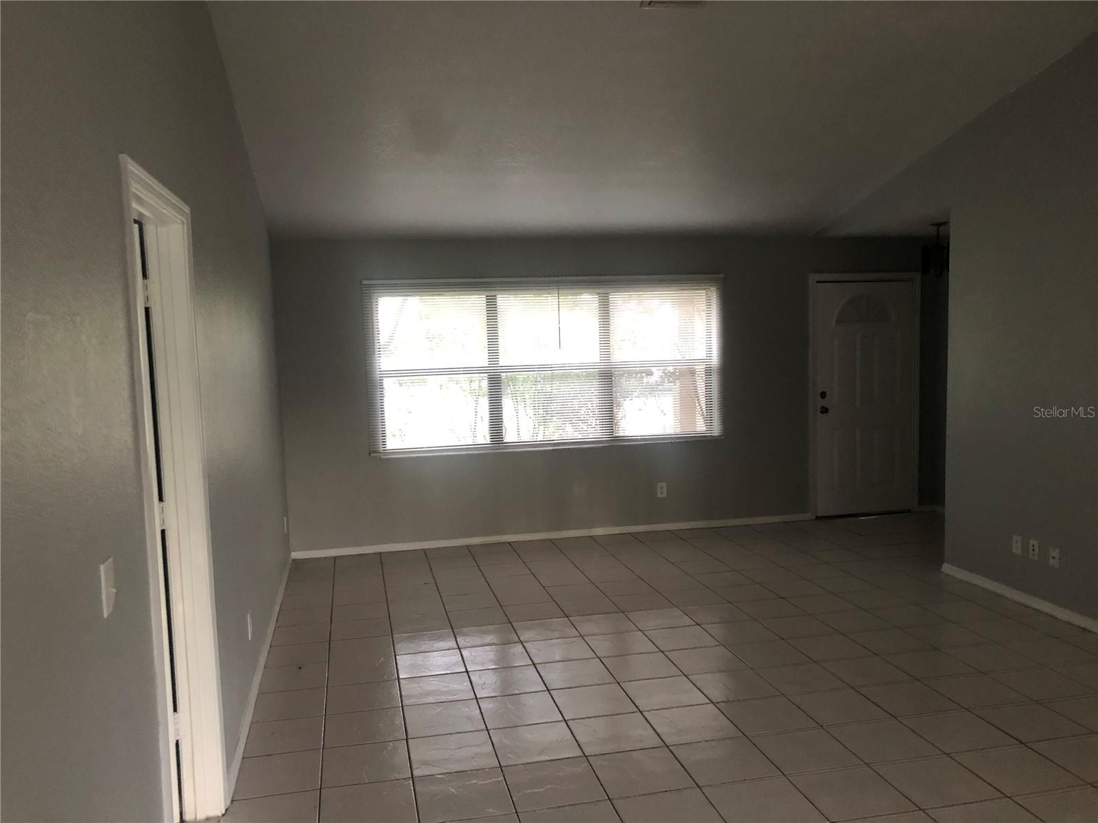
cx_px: 549
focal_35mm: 28
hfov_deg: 63.4
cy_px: 412
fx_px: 888
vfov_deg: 49.7
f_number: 1.8
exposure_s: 1/11
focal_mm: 3.99
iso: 100
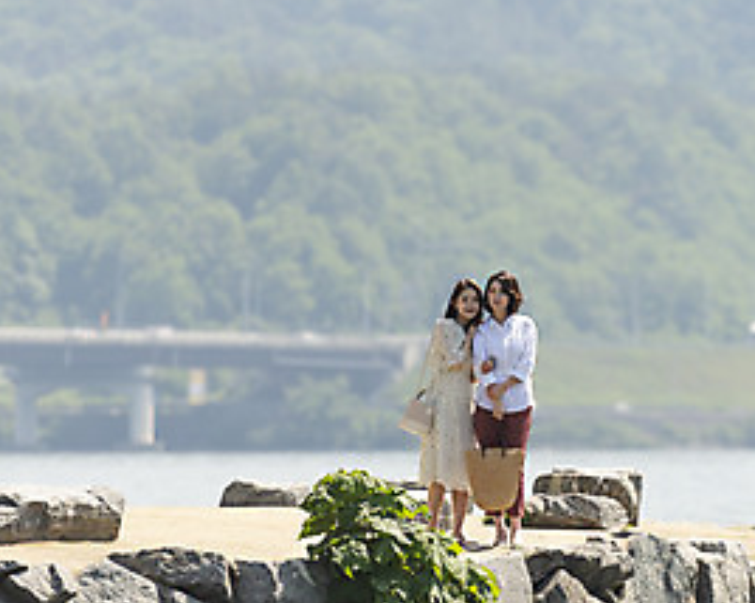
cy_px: 225
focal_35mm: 420
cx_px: 683
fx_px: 9378
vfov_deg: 3.7
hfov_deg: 4.6
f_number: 2.8
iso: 100
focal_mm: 200
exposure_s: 1/2500
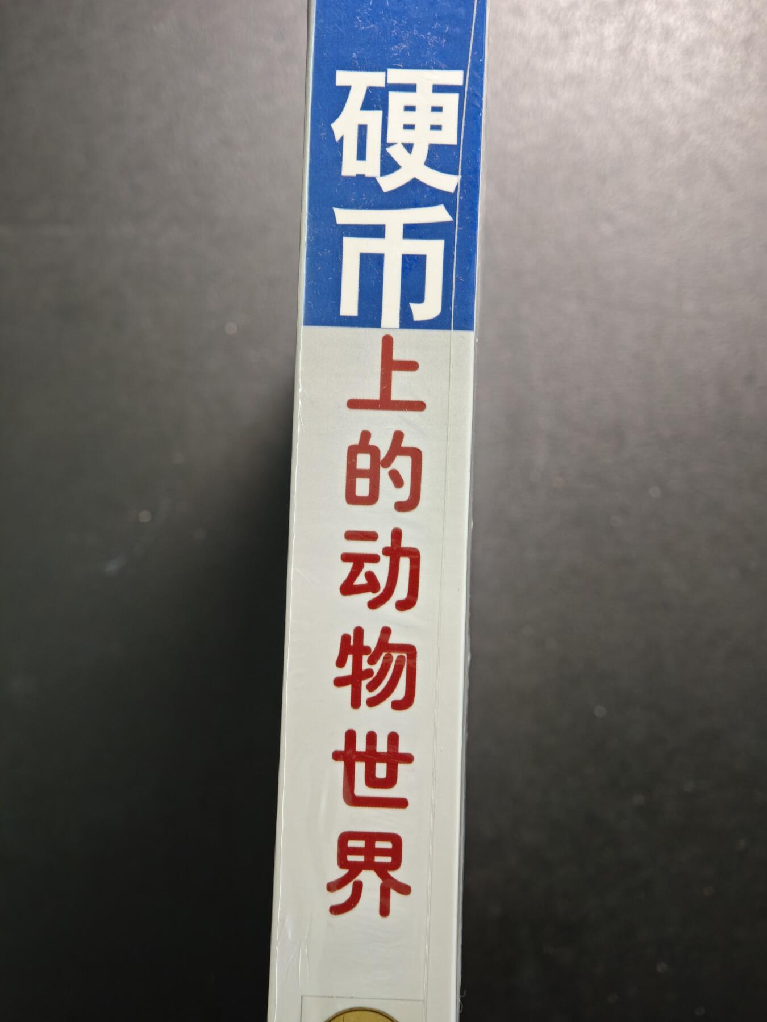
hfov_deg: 24.4
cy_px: 511
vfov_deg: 32.2
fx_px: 1773
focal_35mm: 60
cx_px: 384
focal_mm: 9
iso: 1000
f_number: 2
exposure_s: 1/80.6
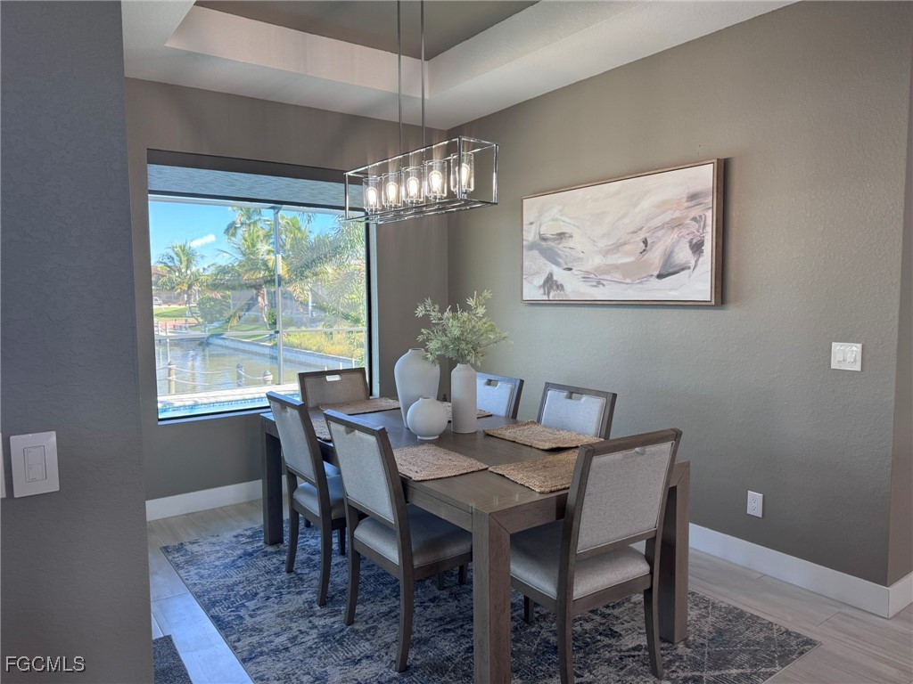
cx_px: 456
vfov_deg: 56.8
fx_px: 633
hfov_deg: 71.6
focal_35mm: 24
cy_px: 342
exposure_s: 1/120
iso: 100
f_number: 1.78
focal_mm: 6.76
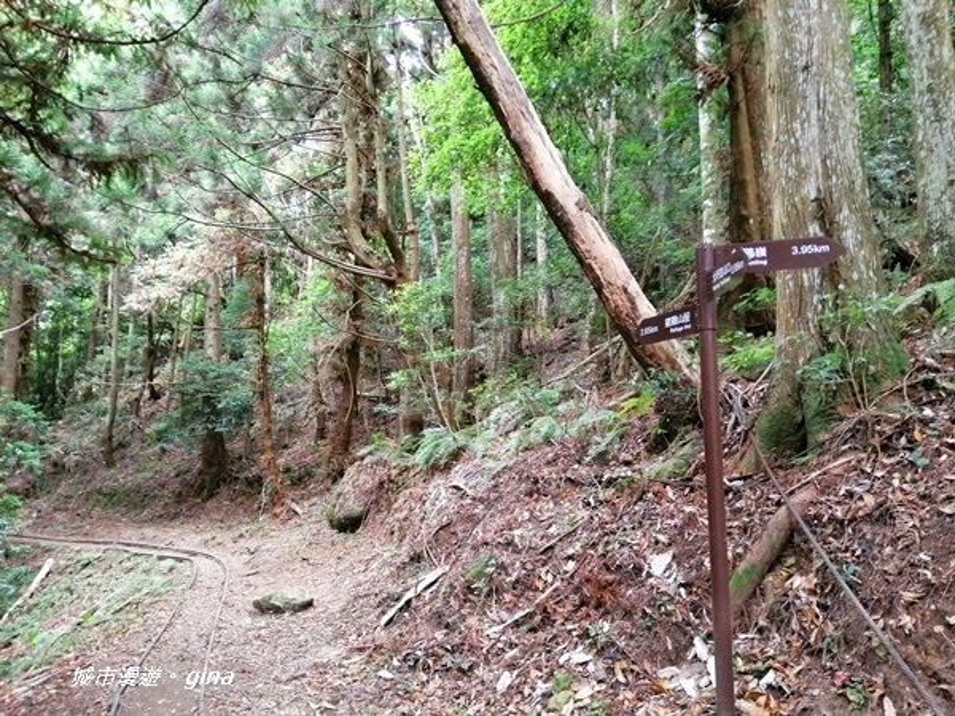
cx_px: 478
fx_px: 717
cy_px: 358
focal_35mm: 26
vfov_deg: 53.1
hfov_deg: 67.3
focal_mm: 3.81
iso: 320
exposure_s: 1/30
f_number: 2.2
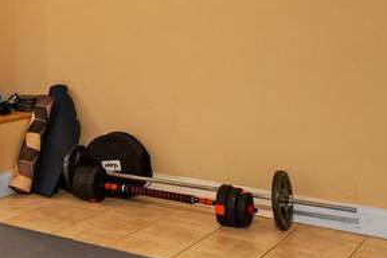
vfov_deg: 20.6
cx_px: -46
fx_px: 688
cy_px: 1
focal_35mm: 64
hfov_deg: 28.4
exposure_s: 1/3
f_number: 8
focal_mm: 18
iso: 1250
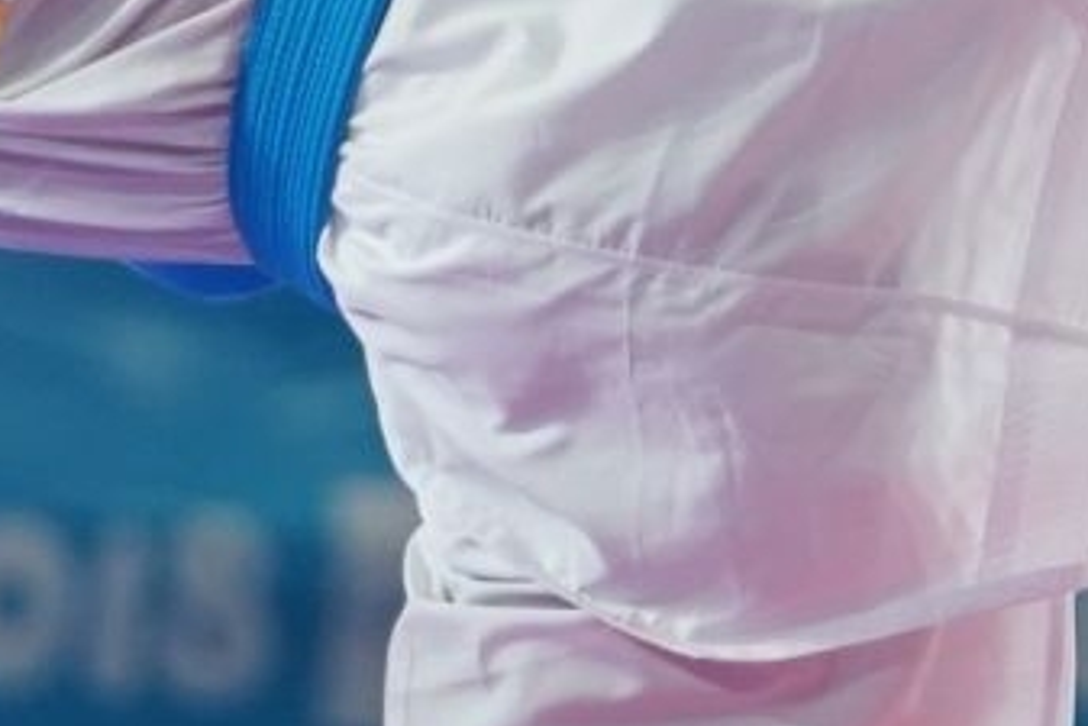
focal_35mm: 1154
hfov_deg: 1.8
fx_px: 34890
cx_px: 1534
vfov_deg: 1.2
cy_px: -913
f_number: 2.8
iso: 1250
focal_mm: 144
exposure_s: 1/1000
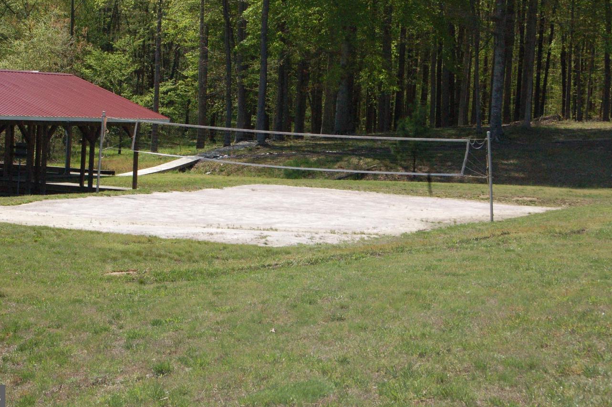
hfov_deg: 22.0
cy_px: 181
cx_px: 275
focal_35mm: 93
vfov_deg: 14.7
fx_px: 1572
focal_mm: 55
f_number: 14
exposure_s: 1/800
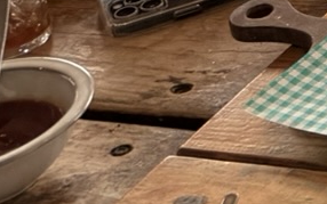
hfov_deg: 8.4
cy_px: -383
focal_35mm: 182
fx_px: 1623
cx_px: 1166
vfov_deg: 6.6
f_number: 1.78
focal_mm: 6.76
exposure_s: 1/750
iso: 100
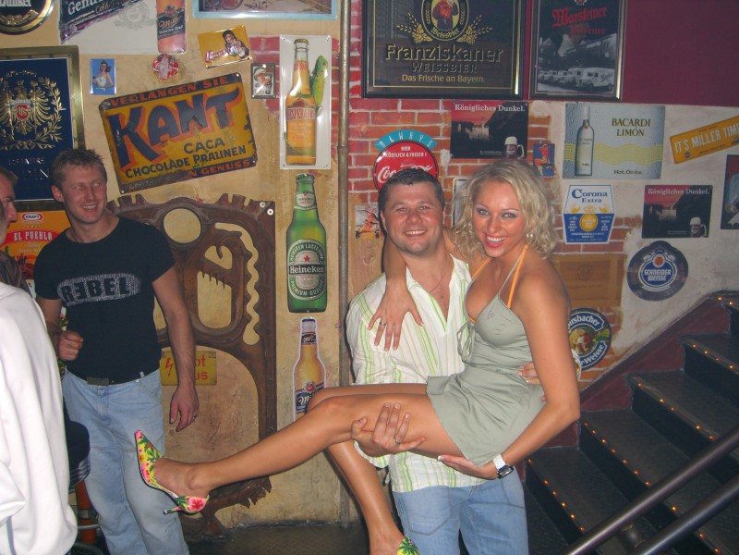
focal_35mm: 38
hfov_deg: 49.0
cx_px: 370
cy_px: 278
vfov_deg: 37.7
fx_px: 811
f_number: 2.8
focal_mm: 7.9
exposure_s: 1/60
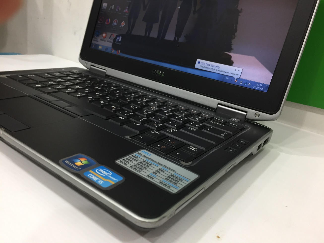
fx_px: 271
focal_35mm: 29
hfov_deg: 61.7
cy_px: 122
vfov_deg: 48.2
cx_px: 162
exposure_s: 1/33
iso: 100
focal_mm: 4.15
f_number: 2.2
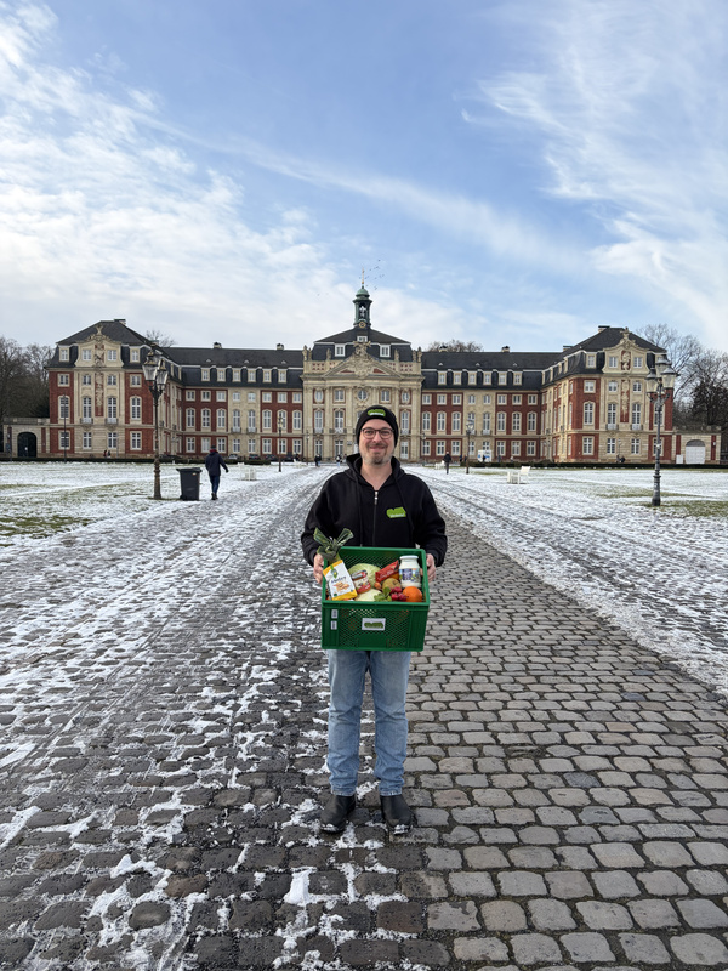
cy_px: 486
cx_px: 364
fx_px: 729
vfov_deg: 67.3
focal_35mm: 26
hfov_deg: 53.1
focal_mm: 5.96
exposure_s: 1/2364
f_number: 1.6
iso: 50
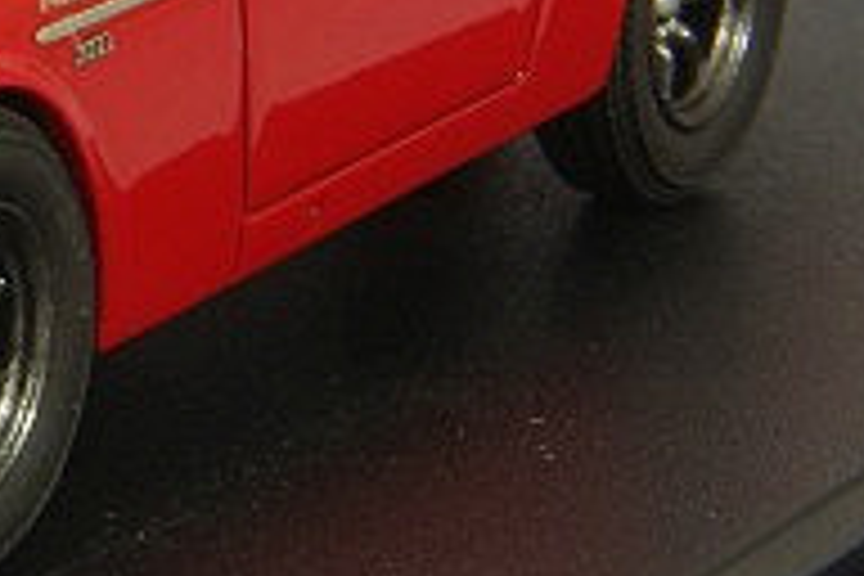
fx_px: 8975
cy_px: -70
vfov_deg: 3.7
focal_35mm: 374
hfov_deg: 5.5
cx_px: -216
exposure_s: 1
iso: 400
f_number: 32
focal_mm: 75
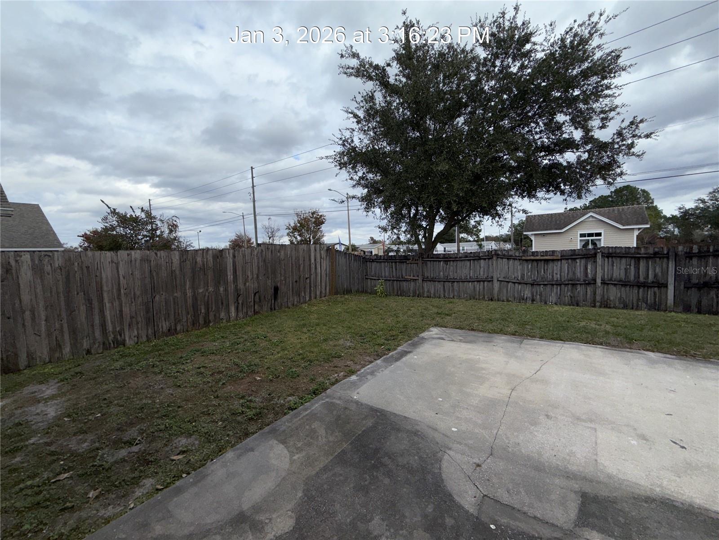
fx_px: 291
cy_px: 270
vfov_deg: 85.7
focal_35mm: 14
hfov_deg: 102.1
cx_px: 360
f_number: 2.2
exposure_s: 1/985
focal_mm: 2.22
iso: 16
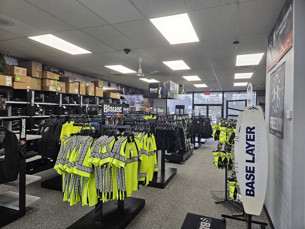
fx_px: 203
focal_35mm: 23
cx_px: 152
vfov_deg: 58.9
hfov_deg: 73.9
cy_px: 114
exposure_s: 1/120
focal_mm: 5.4
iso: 160
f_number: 1.8
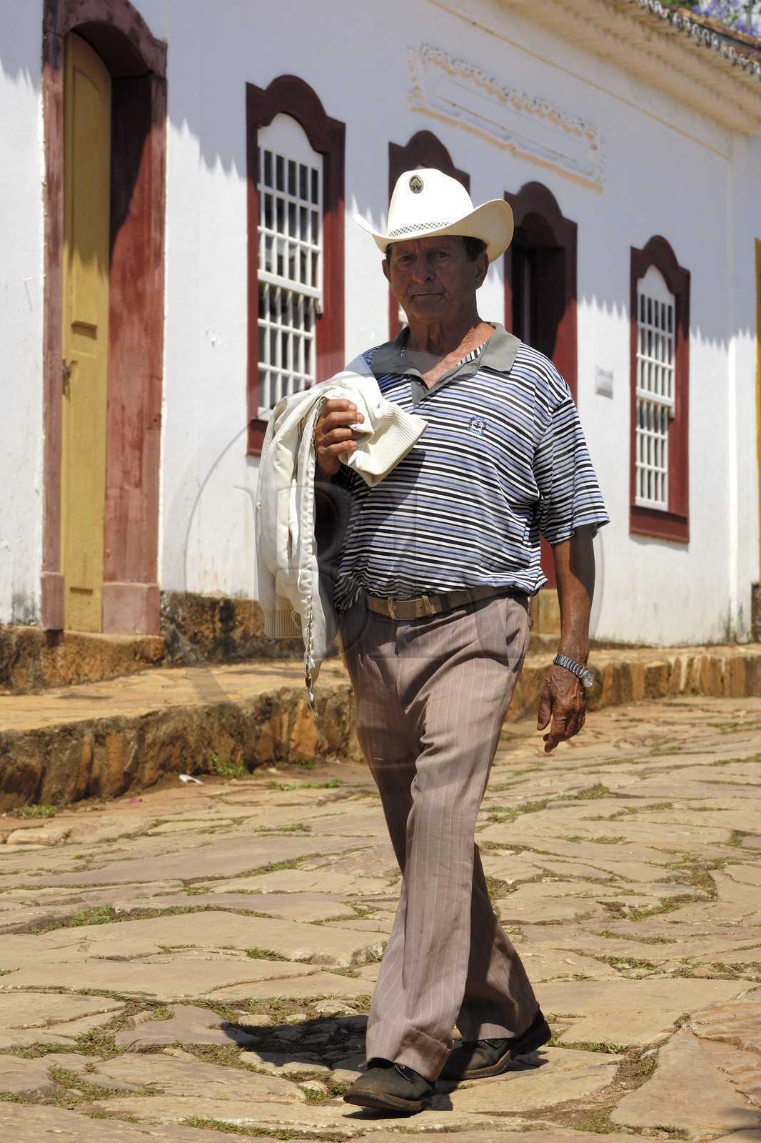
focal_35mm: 120
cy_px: 572
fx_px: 3806
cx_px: 380
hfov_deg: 11.4
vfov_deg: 17.1
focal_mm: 80
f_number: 7.6
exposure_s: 1/320
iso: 100
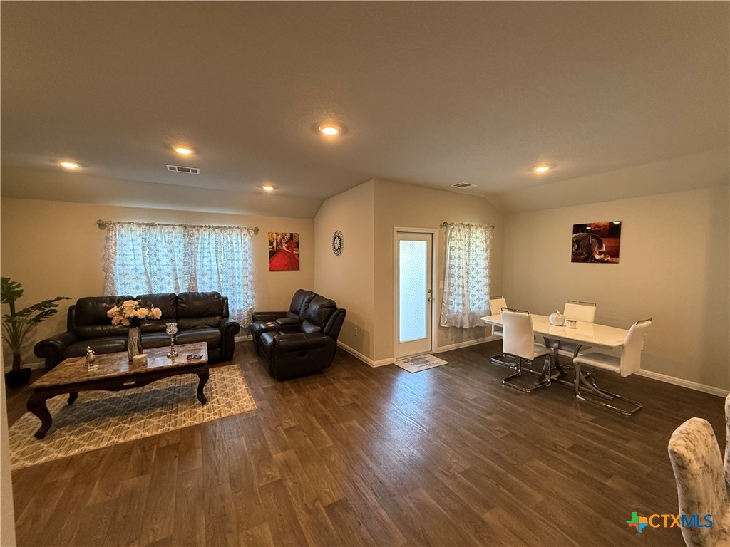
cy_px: 274
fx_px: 295
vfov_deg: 85.7
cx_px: 365
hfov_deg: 102.1
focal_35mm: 14
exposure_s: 1/120
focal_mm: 2.22
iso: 320
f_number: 2.2
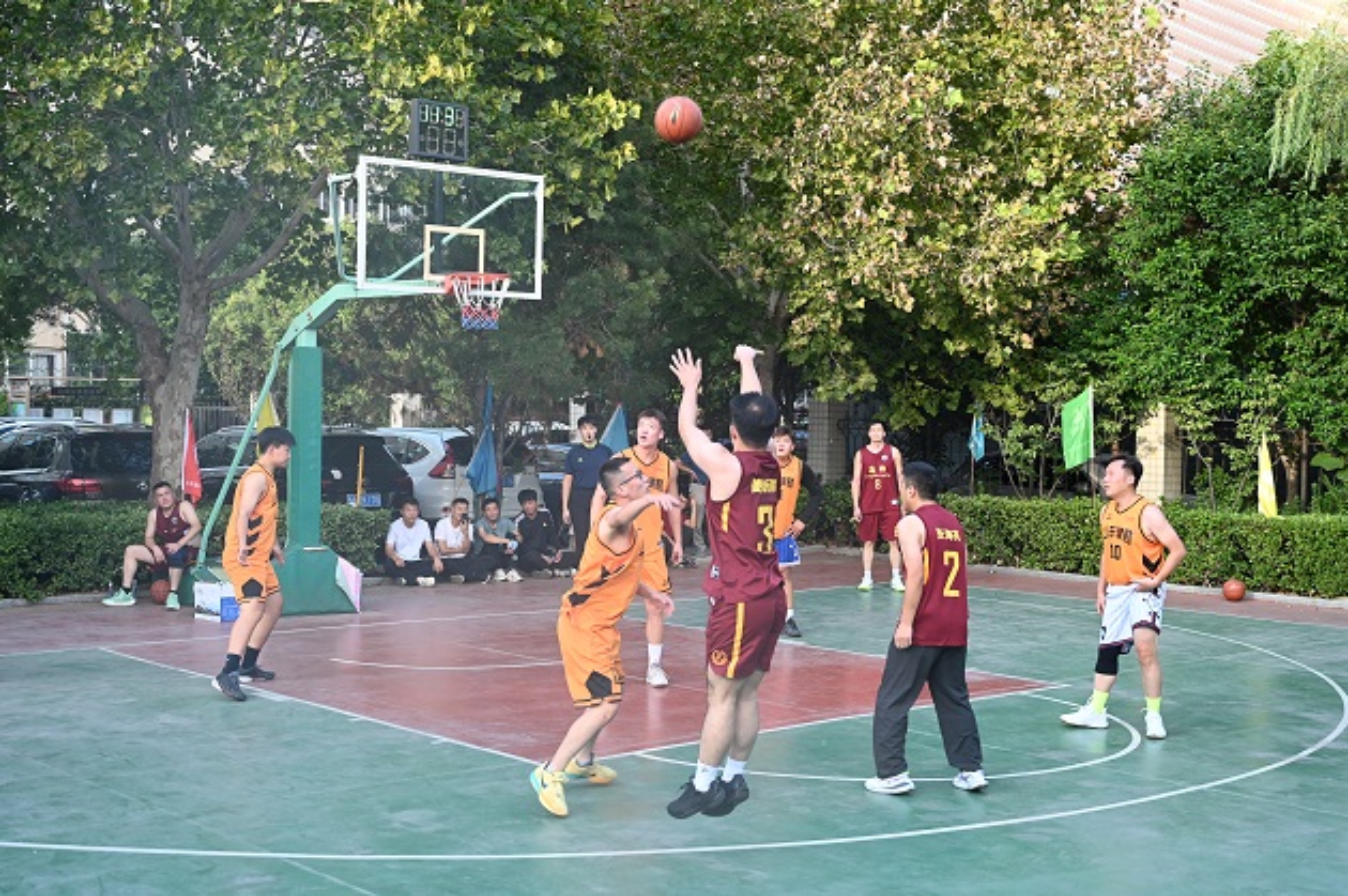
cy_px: 448
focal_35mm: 45
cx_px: 674
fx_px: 1684
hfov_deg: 43.6
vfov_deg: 29.8
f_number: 4
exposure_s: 1/200
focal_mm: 45
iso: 400
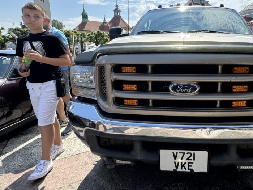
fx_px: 175
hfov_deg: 68.2
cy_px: 84
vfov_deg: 56.7
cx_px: 181
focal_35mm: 24
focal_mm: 2.22
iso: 50
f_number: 2.2
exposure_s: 1/1217
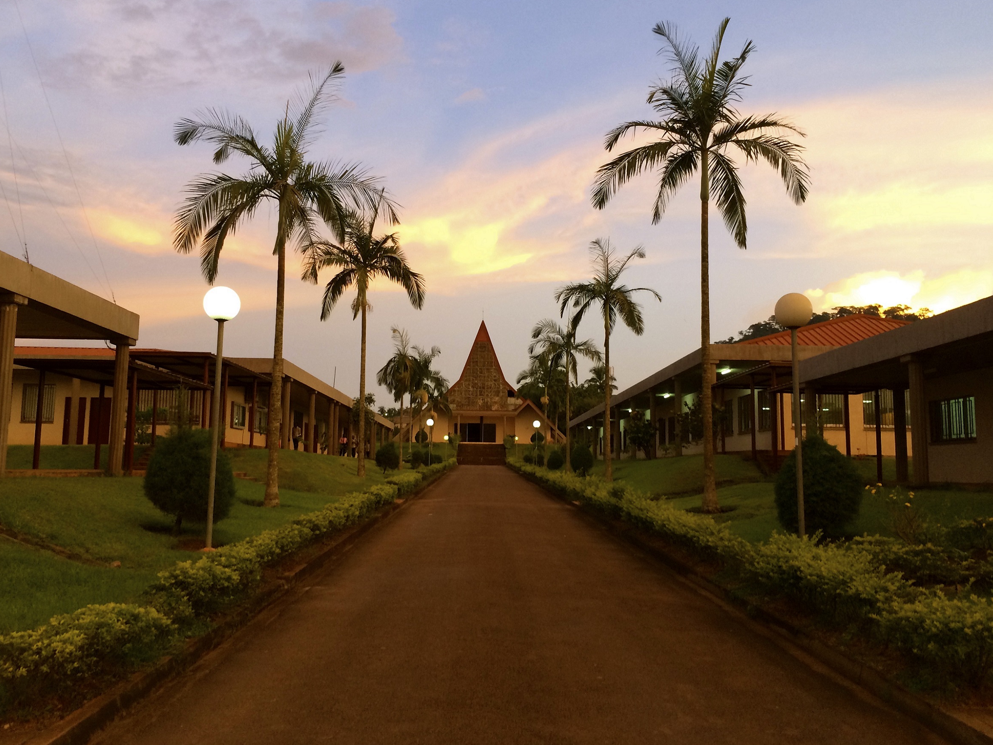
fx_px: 889
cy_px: 366
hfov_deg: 58.3
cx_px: 489
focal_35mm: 31
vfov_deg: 45.4
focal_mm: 4.12
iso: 100
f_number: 2.2
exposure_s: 1/30
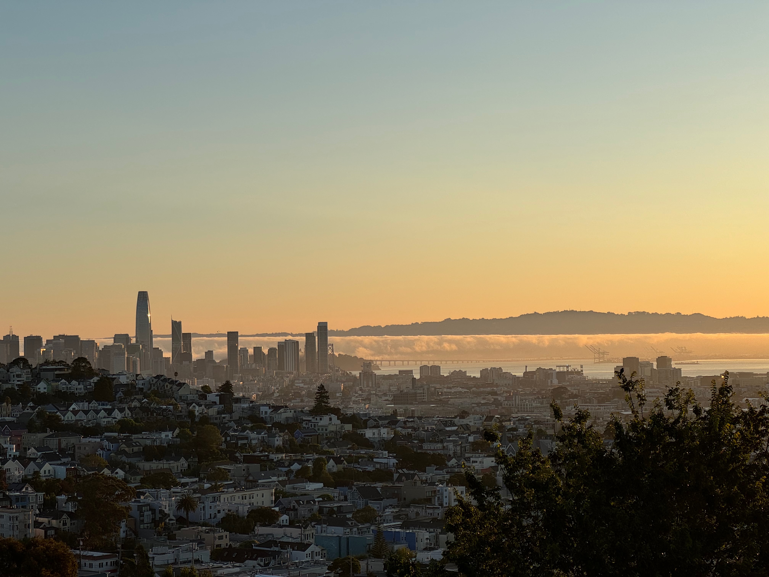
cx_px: 384
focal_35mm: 77
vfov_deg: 19.1
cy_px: 288
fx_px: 1711
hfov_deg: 25.3
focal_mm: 9
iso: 25
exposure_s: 1/626
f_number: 2.8
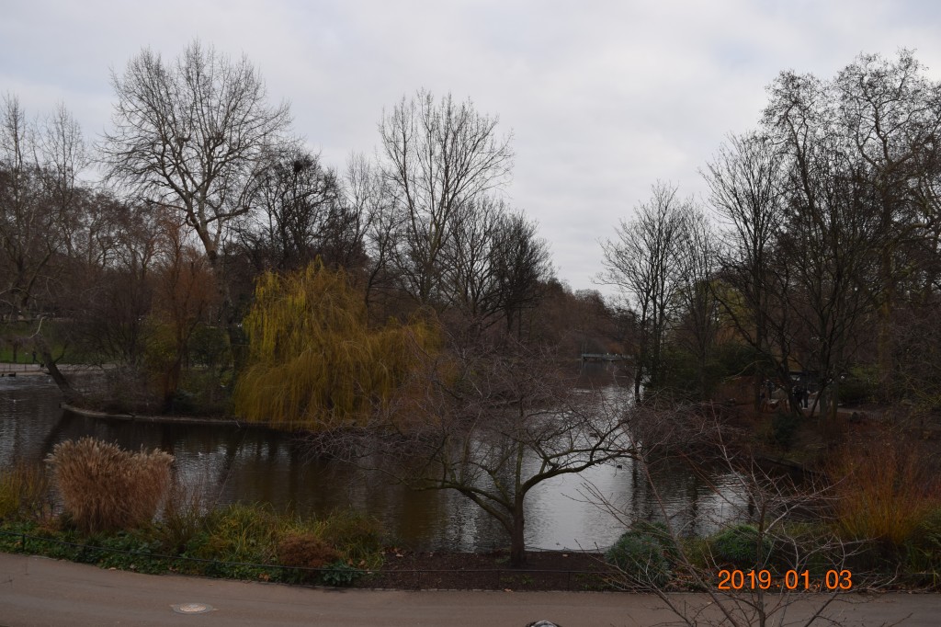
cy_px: 314
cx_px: 470
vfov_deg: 39.9
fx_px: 862
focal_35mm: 33
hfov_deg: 57.2
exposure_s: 1/125
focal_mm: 22
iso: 125
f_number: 5.6
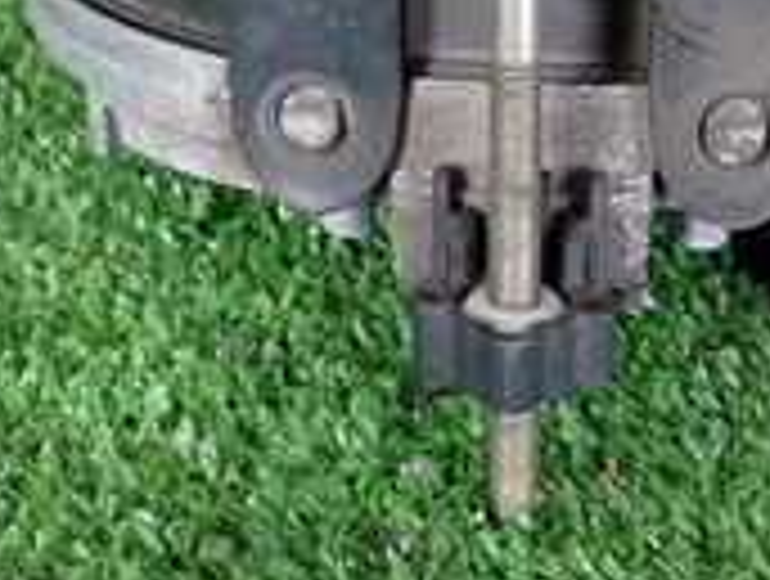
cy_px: 31
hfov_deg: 19.9
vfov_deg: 14.9
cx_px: 558
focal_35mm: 98
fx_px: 2185
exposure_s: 1/80
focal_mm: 5.05
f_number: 2.2
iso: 200
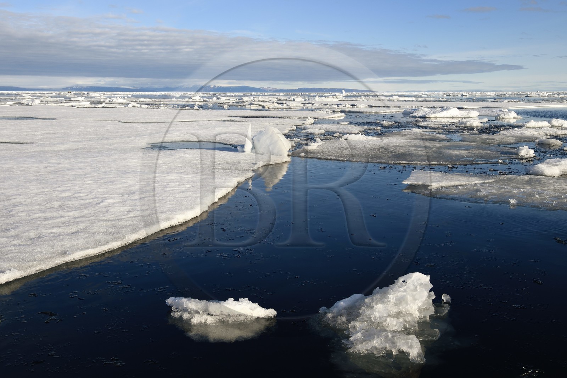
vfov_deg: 38.9
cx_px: 284
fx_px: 535
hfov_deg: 55.8
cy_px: 189
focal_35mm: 34
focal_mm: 34
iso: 200
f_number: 13
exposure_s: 1/250
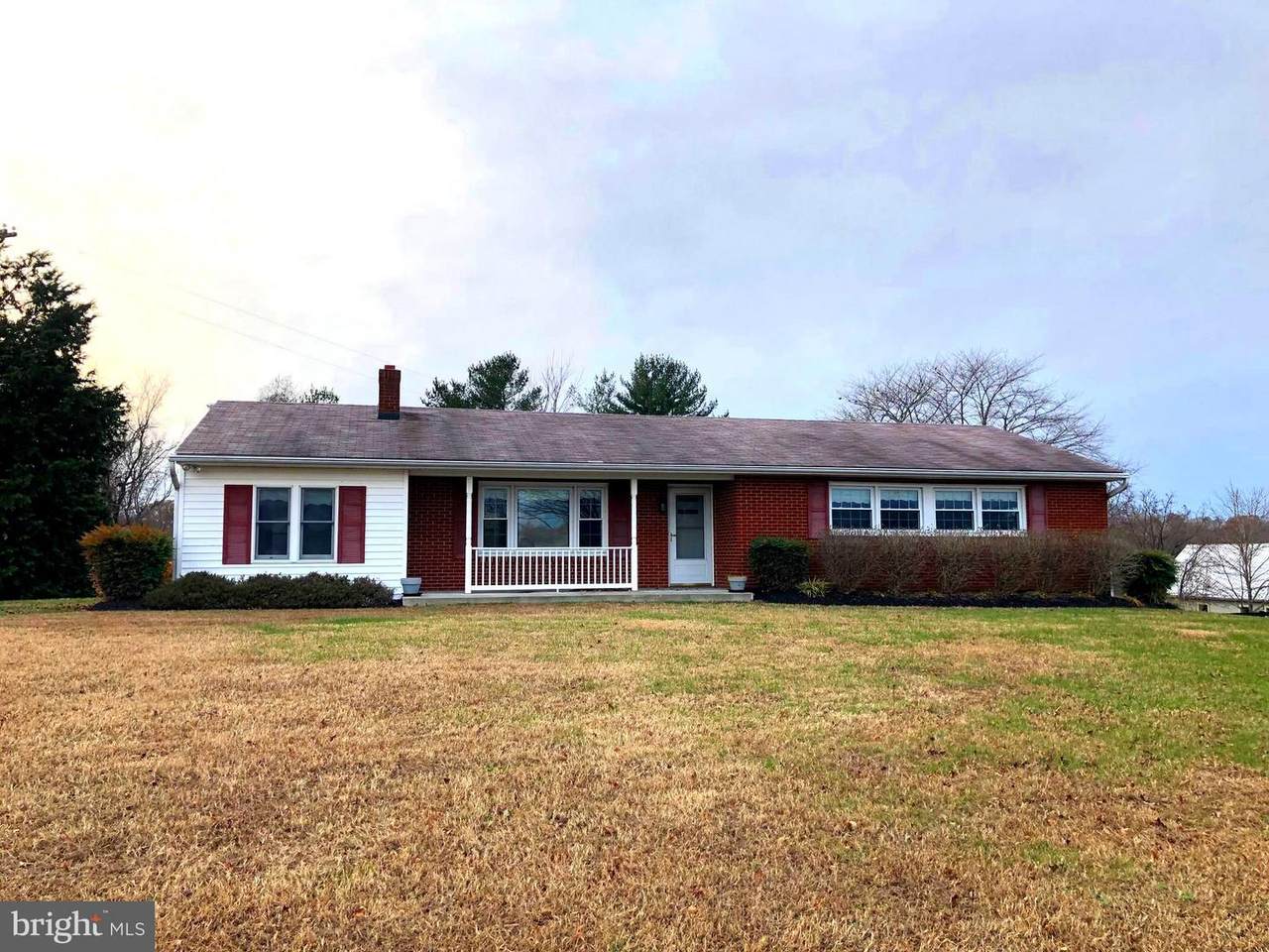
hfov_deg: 63.4
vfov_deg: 49.7
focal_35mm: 28
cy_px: 476
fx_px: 1026
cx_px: 634
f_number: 1.8
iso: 20
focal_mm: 4
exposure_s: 1/211
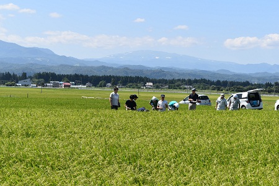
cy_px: 93
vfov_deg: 16.6
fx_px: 639
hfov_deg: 24.6
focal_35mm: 82
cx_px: 140
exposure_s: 1/400
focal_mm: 55
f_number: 10
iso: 200
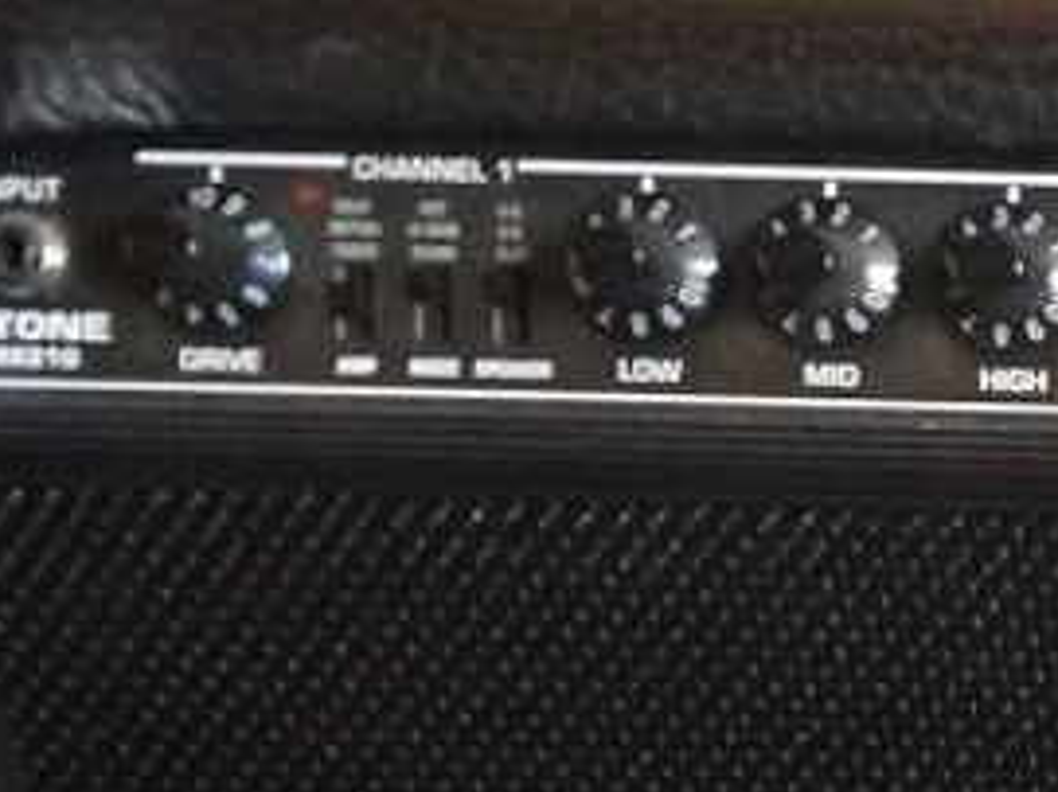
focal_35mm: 96
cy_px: 962
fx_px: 2933
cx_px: 1679
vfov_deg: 14.9
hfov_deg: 17.8
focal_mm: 3.81
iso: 1000
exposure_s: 1/16.7
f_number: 2.2
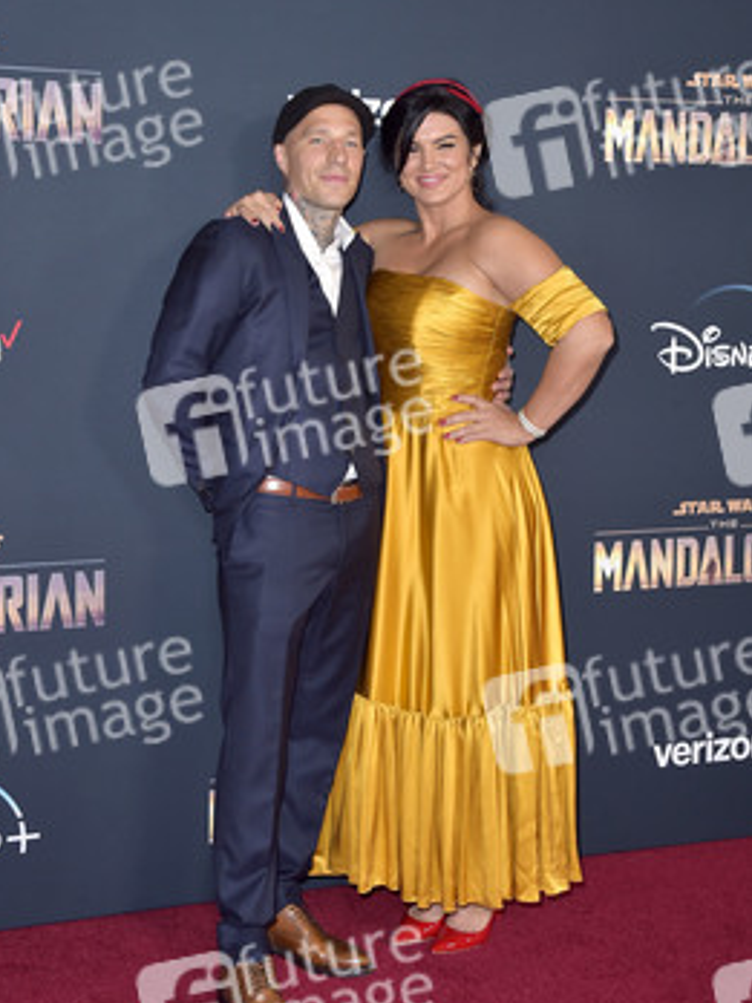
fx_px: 1535
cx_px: 370
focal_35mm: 53
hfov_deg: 27.5
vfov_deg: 36.1
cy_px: 562
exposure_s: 1/250
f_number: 7.1
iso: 500
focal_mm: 48
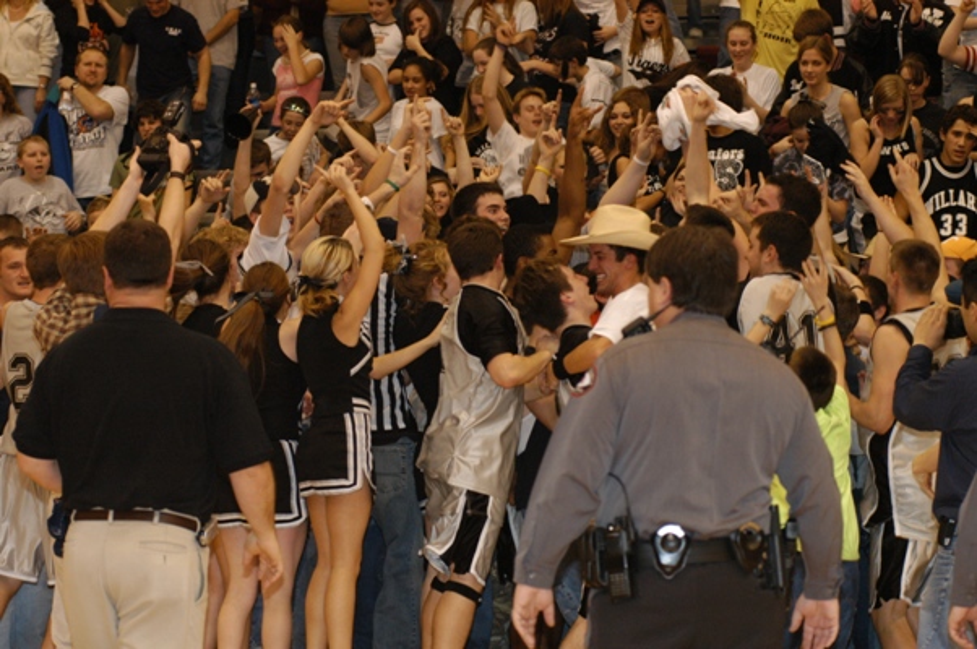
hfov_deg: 17.1
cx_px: 488
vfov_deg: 11.4
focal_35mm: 120
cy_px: 324
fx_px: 3253
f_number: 3.5
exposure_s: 1/160
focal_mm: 80
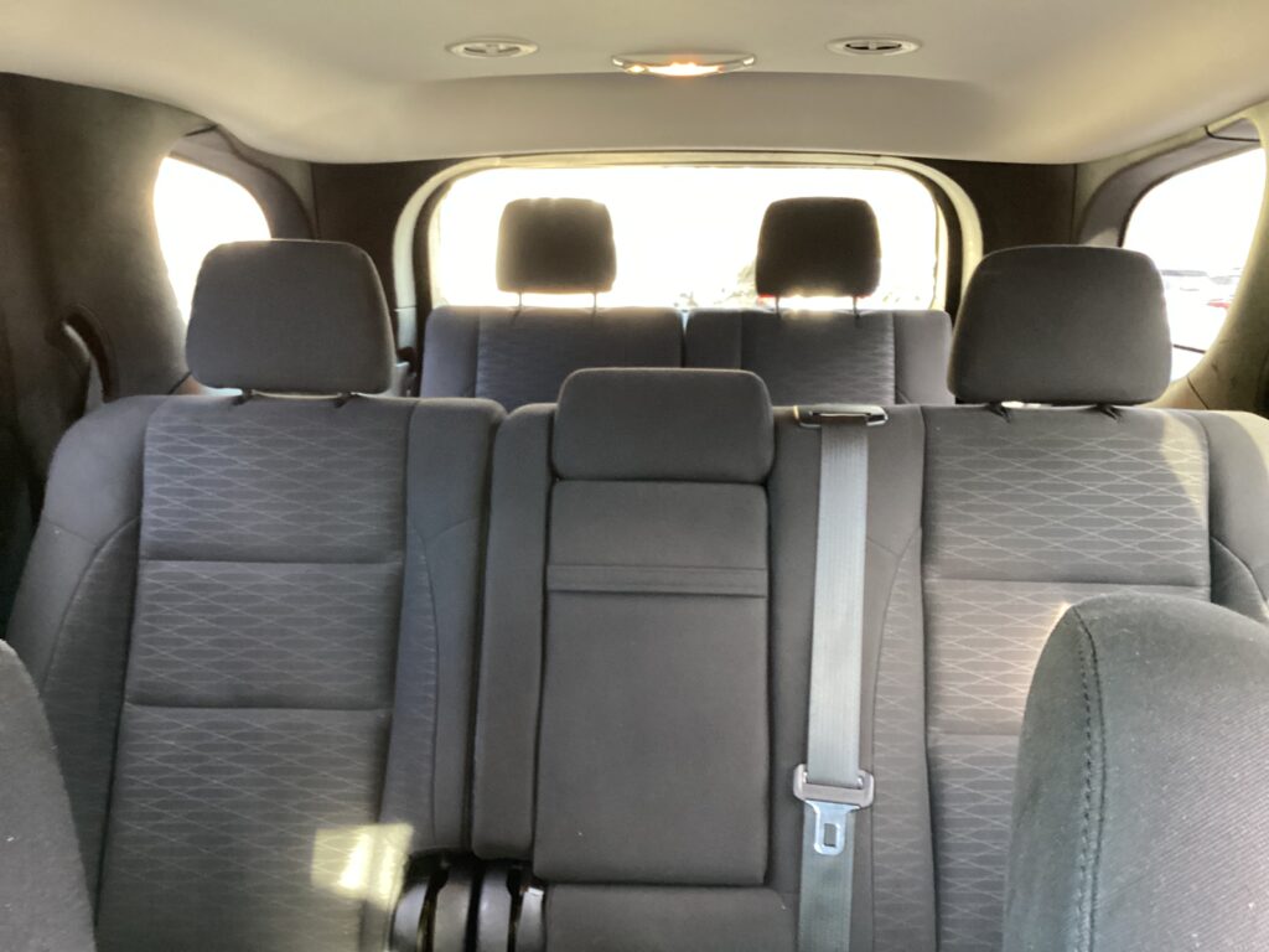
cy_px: 476
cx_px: 634
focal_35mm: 31
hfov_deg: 58.4
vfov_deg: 45.4
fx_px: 1136
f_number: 2.4
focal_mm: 3.3
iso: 400
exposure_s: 1/30
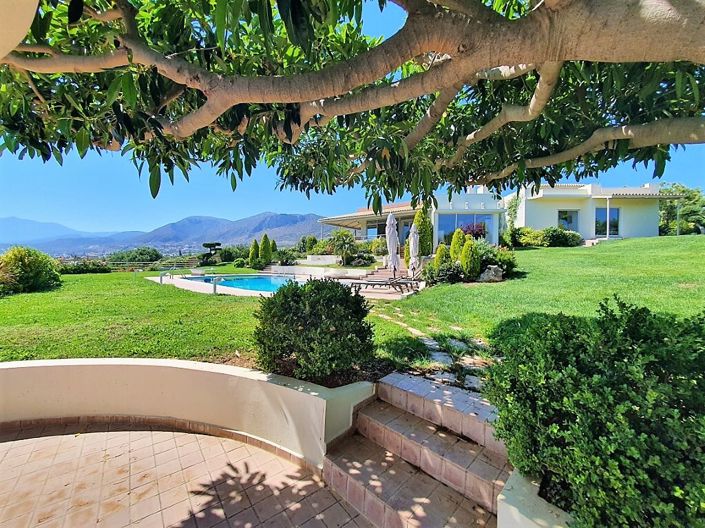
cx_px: 352
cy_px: 264
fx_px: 265
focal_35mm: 13
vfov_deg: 89.9
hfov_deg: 106.2
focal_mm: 1.8
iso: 50
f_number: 2.2
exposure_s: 1/834
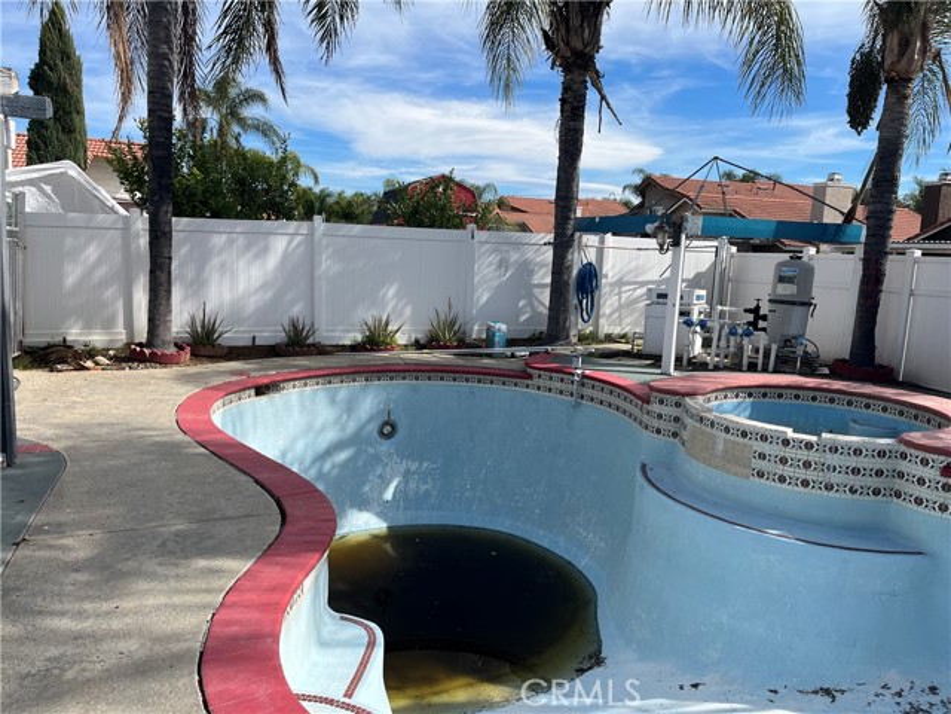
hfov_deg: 67.3
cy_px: 357
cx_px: 476
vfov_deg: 53.1
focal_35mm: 26
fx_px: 714
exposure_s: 1/3521
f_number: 1.6
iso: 50
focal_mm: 5.1
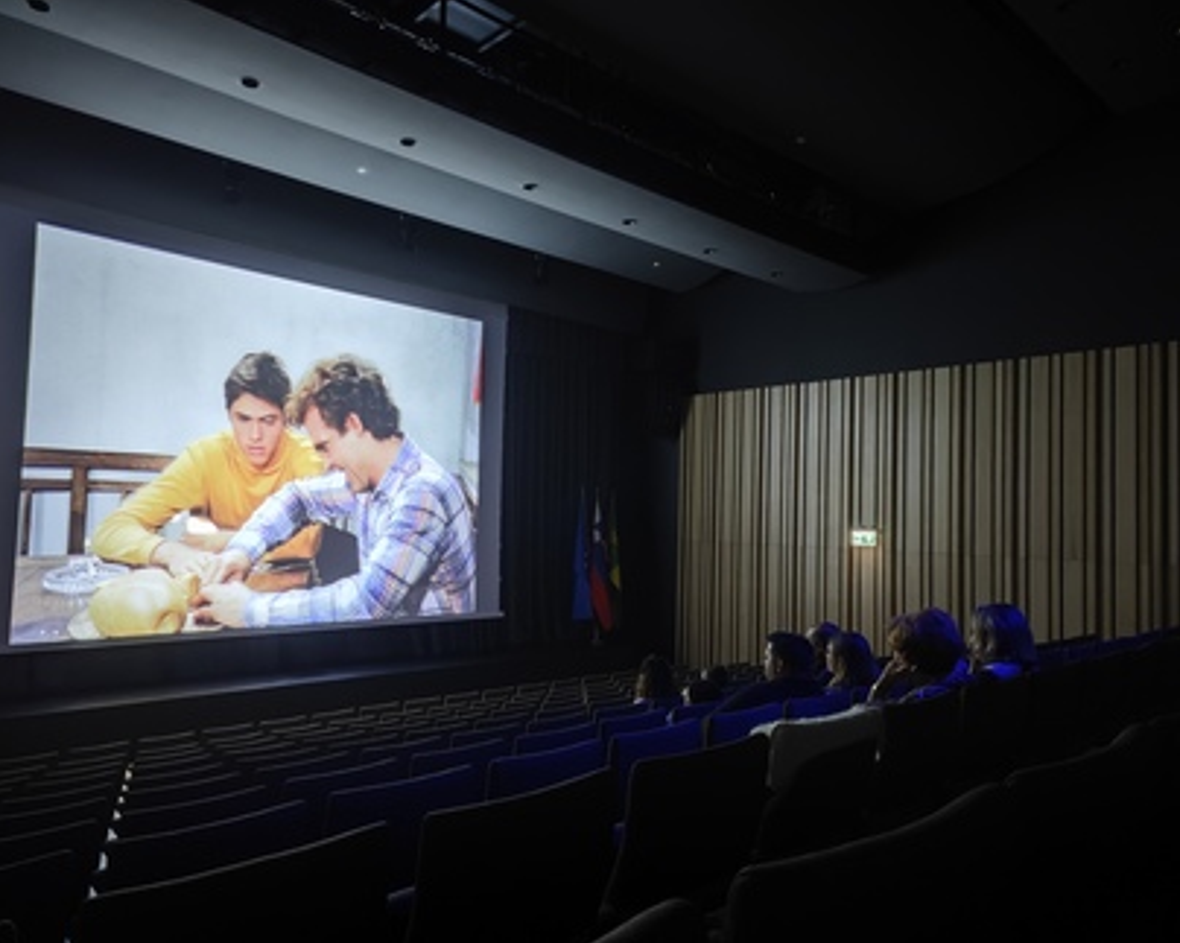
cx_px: 529
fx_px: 873
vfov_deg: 56.8
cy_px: 479
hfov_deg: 67.9
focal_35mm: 25
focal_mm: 5.4
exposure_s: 1/20
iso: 665
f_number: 1.8
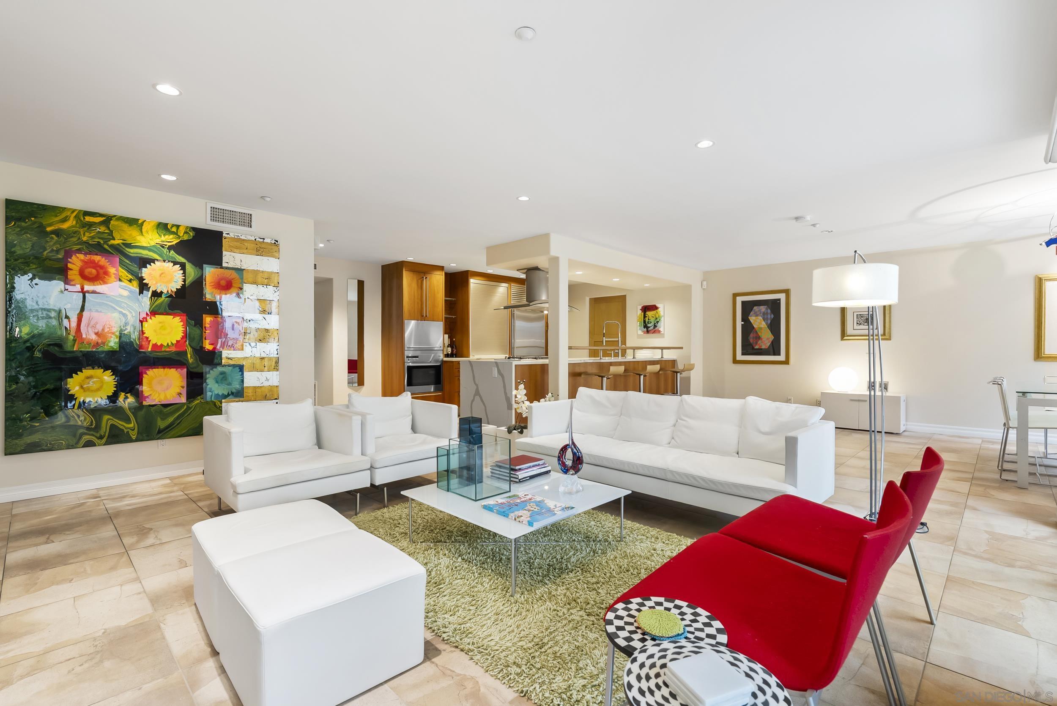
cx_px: 528
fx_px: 470
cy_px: 353
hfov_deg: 96.7
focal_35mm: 16
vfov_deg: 73.8
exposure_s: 1/3
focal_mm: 16
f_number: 8
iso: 500
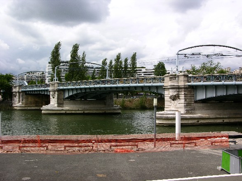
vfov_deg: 40.7
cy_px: 90
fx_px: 245
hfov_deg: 52.6
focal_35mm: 35
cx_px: 121
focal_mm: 8.9
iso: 50
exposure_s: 1/152
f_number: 8
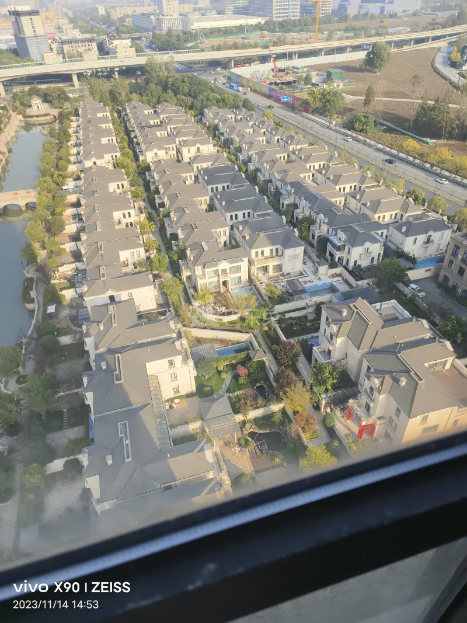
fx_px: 414
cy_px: 312
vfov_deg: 73.9
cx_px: 234
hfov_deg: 58.9
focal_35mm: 23
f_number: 1.75
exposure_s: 1/740
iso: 72
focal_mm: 5.5
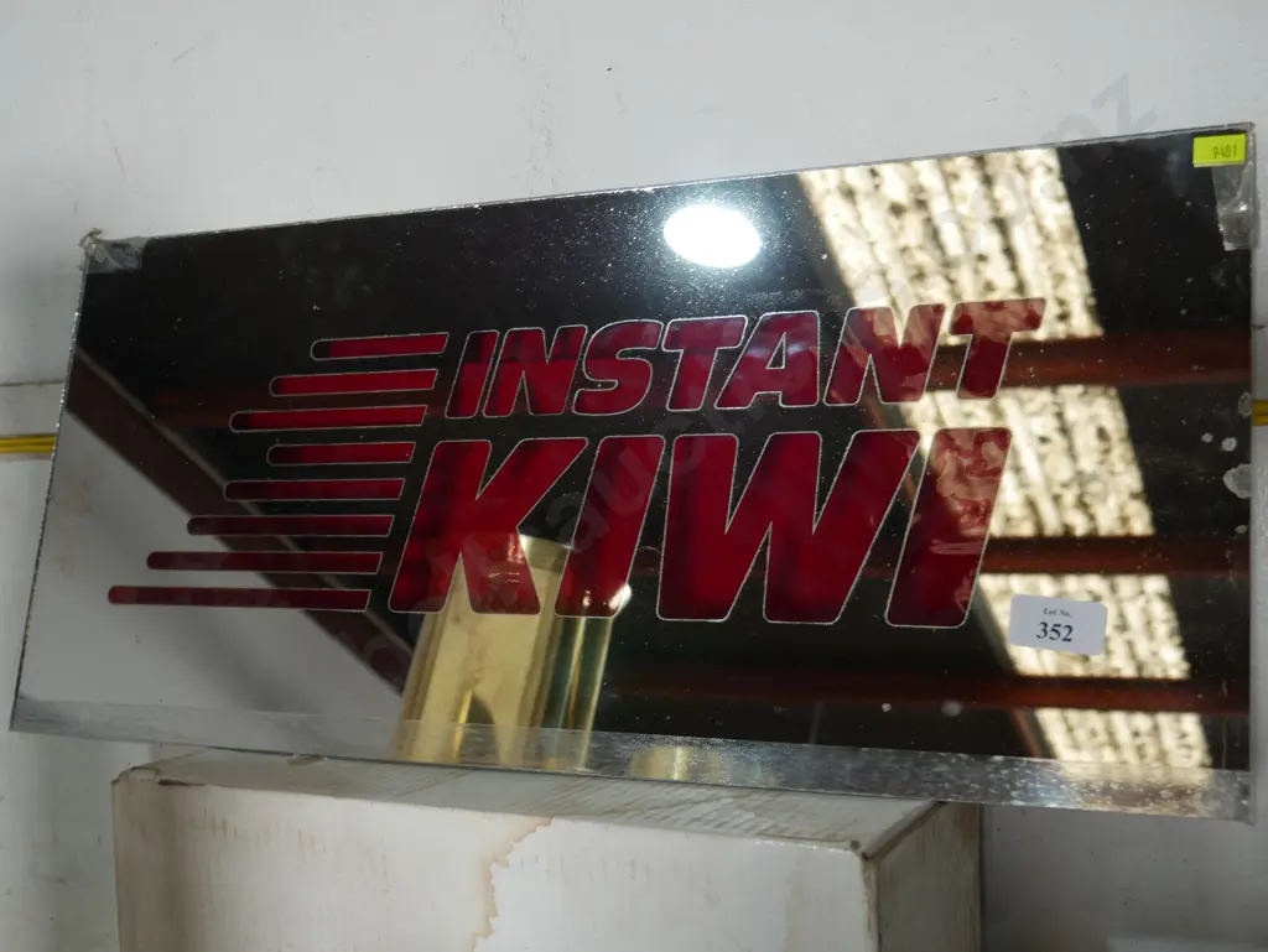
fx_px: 1612
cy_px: 476
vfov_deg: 32.9
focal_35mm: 44
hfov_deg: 42.9
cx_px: 634
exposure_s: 1/60
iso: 250
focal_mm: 22
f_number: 4.7
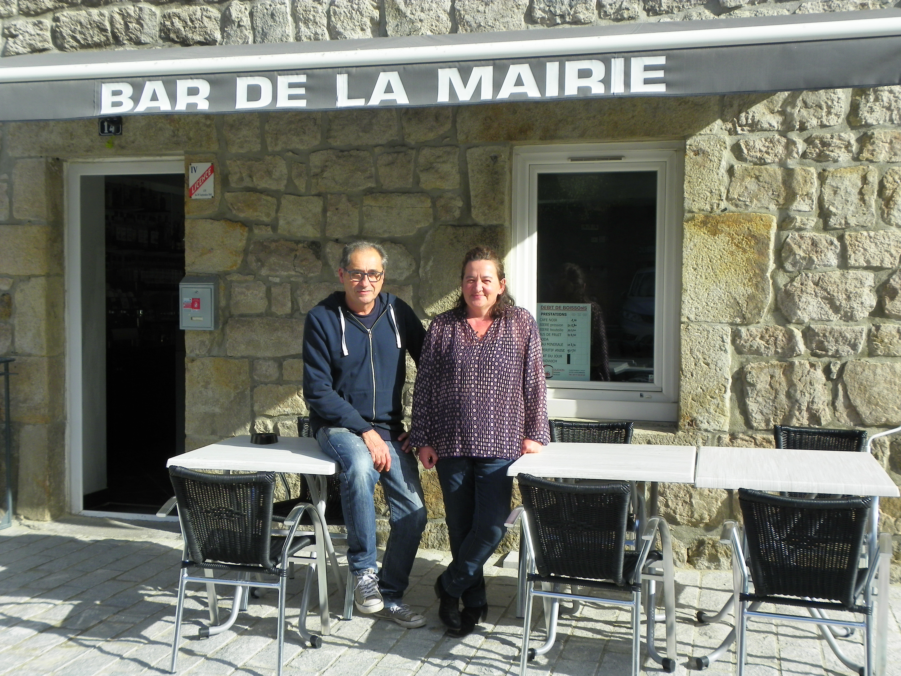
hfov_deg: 45.8
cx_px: 450
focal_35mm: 41
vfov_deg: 35.1
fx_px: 1067
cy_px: 338
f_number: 4.5
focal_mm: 7.3
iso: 64
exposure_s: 1/400
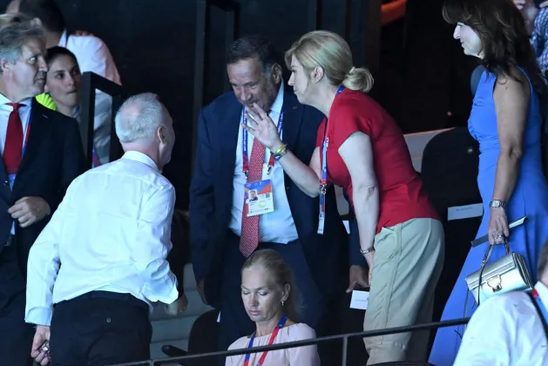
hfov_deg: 4.3
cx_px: 317
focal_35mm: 483
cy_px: 179
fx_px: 7355
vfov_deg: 2.8
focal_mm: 400
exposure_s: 1/200
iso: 5000
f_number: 4
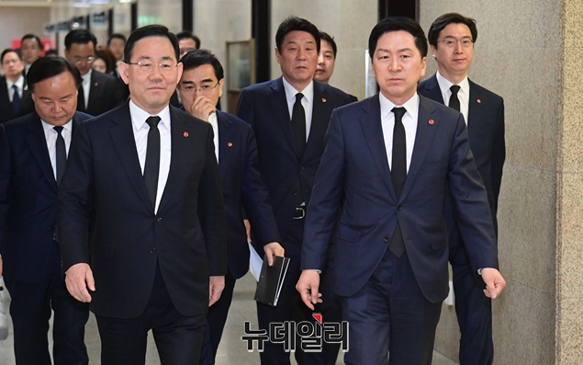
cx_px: 293
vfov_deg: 11.4
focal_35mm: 115
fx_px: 1827
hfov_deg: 18.1
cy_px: 175
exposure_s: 1/200
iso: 4000
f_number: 4.8
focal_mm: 112
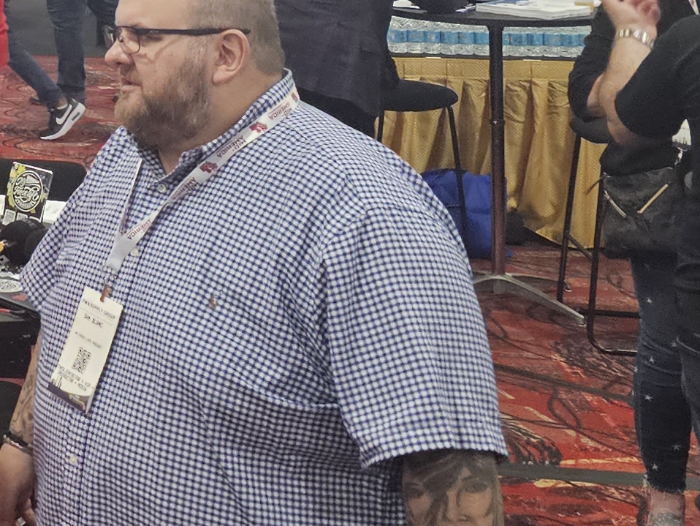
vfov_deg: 14.7
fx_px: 1942
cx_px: -468
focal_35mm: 96
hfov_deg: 17.5
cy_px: -162
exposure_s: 1/120
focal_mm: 6.3
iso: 400
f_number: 1.7
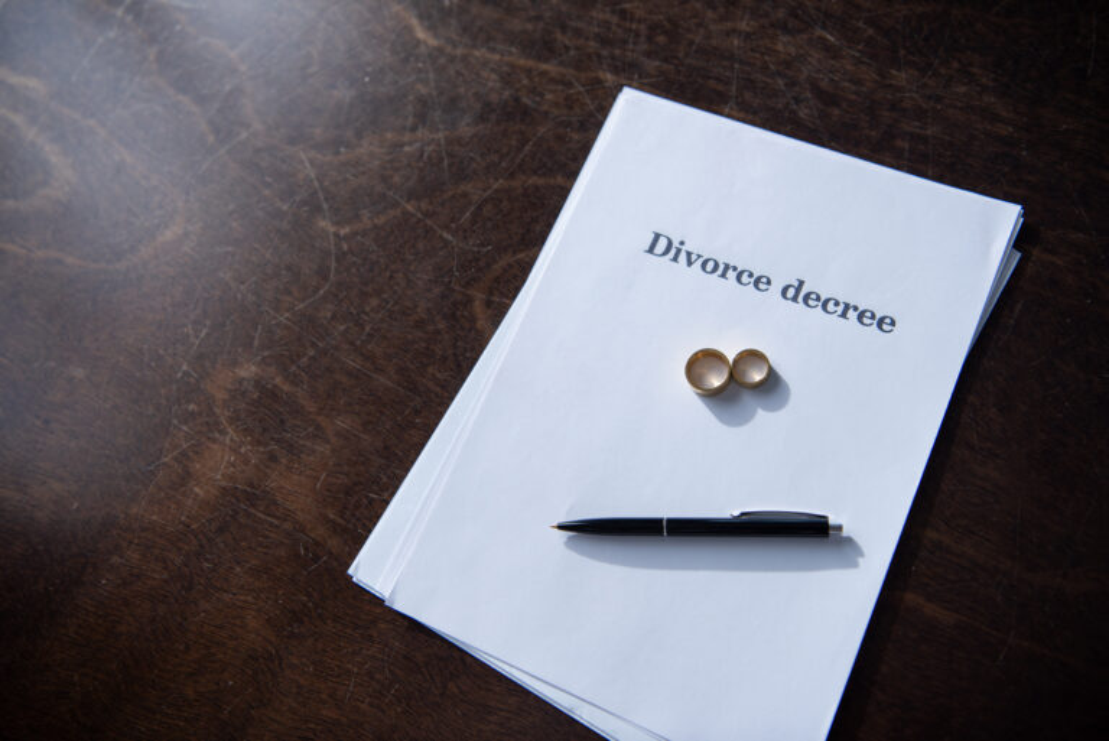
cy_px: 370
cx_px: 554
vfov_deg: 36.9
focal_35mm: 36
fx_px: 1110
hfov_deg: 53.1
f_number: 3.5
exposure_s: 1/200
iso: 100
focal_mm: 36
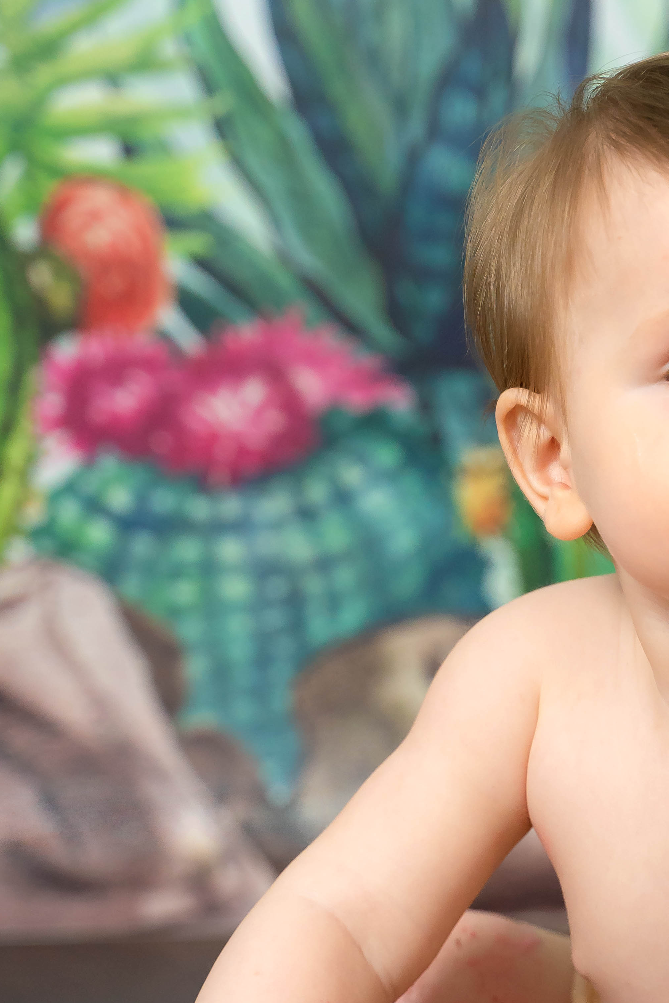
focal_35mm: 158
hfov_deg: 8.7
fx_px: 4403
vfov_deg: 13.0
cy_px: 663
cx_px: 574
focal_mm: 60
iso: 800
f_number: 3.2
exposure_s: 1/250
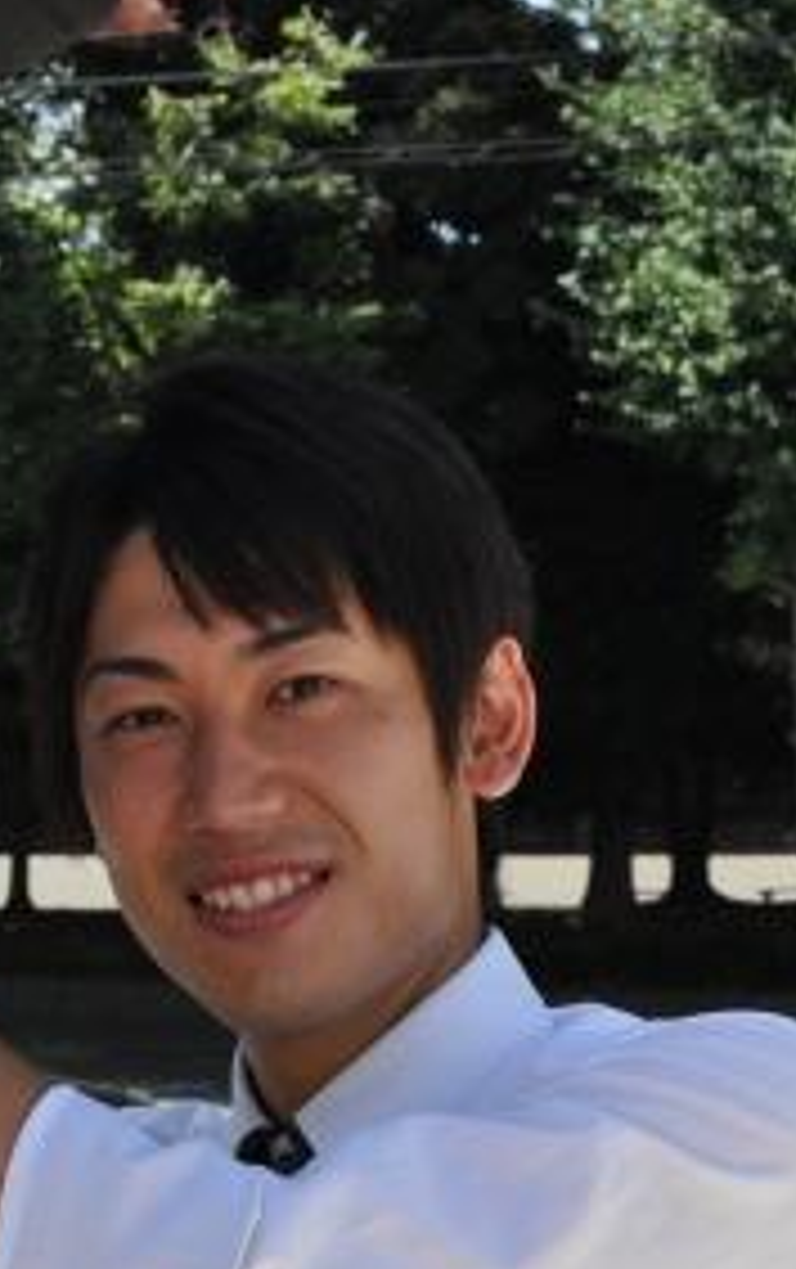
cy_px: 630
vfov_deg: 24.4
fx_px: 2935
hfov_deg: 15.1
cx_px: -58
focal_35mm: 85
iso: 400
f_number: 9
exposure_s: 1/320
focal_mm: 35
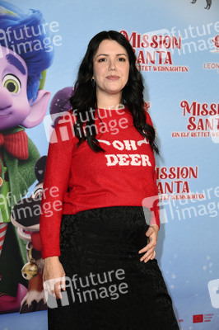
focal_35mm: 85
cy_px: 165
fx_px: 777
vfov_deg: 23.9
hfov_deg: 16.0
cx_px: 110
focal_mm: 85
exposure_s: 1/250
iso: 1000
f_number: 5.6
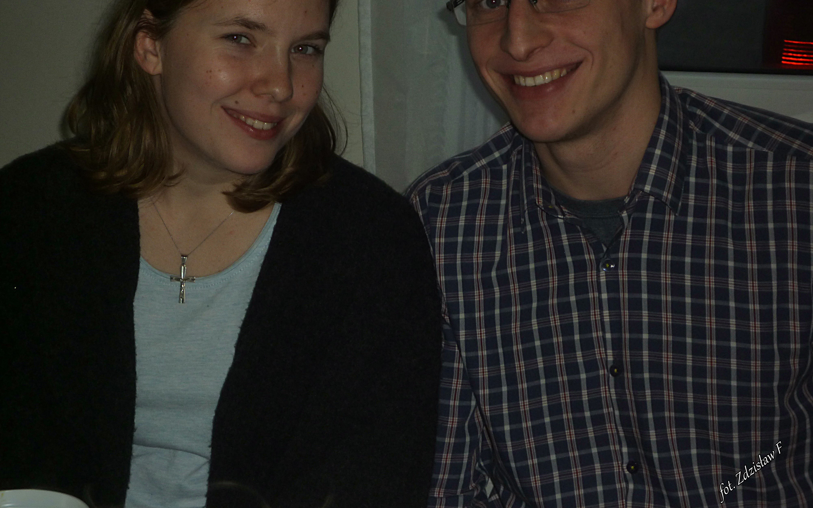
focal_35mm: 104
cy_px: 215
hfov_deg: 20.0
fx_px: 2304
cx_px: 407
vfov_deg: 12.6
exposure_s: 1/50
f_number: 5.6
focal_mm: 17.3
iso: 125
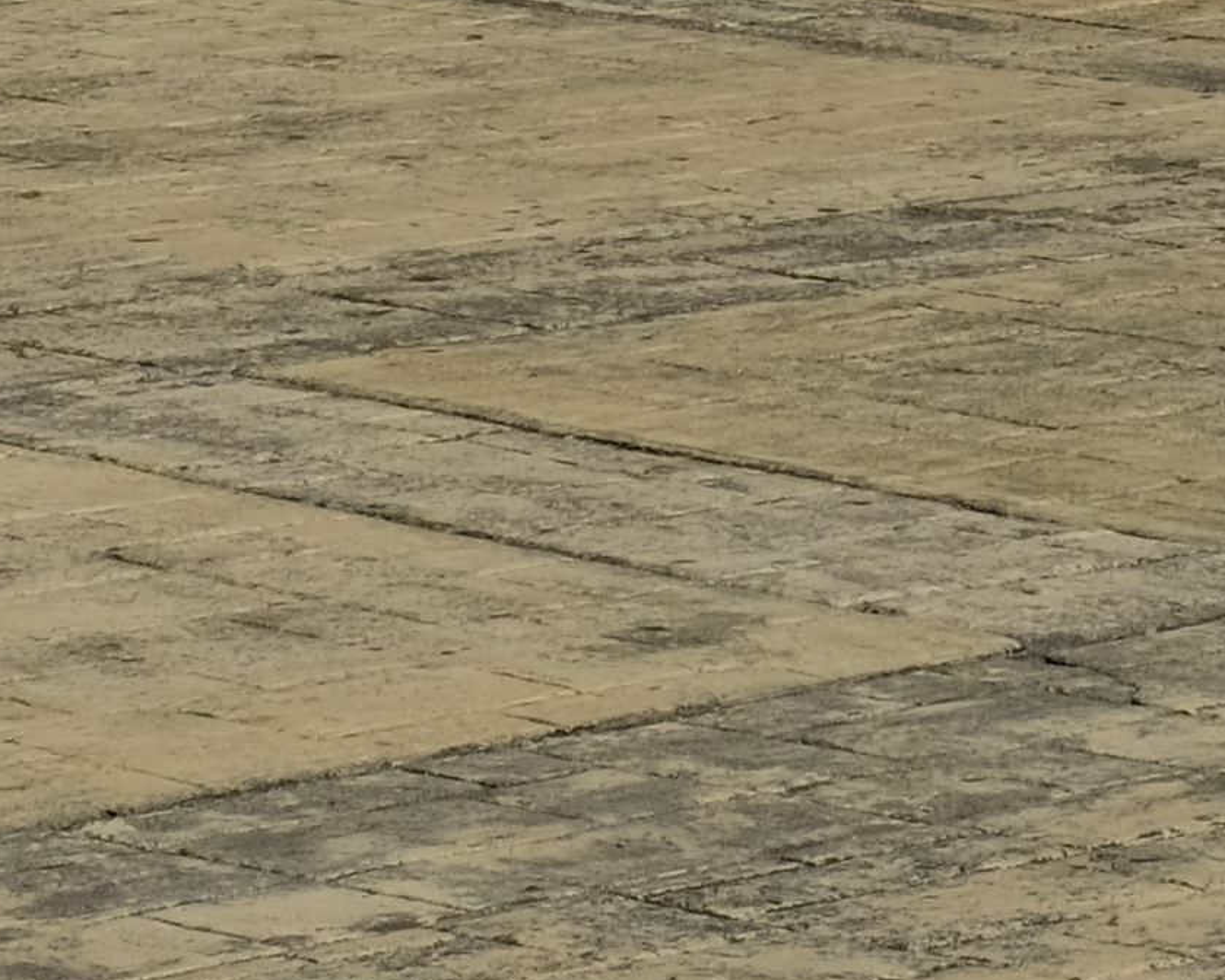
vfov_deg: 5.8
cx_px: 876
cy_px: -1535
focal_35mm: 255
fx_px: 9244
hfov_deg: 7.6
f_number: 6.4
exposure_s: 1/1700
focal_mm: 25.4
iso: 200
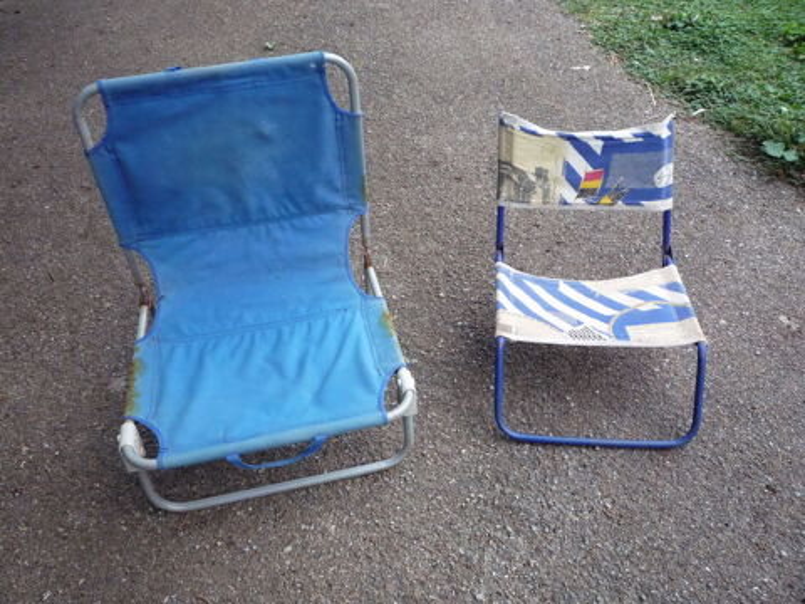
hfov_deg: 60.0
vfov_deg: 46.8
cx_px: 402
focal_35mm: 30
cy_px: 302
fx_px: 698
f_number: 3.3
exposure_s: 1/30
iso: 400
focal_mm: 5.2
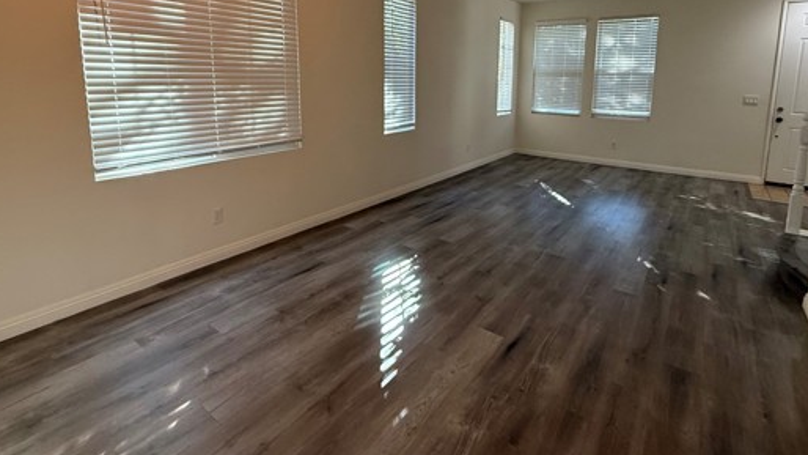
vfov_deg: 56.3
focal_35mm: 19
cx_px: 431
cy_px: 132
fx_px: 407
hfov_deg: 89.4
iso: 500
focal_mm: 2.22
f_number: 2.2
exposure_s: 1/120
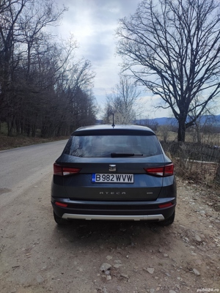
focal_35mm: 25
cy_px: 146
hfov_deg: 54.9
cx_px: 110
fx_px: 212
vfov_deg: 69.4
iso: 50
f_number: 1.9
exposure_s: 1/1108
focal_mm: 6.04
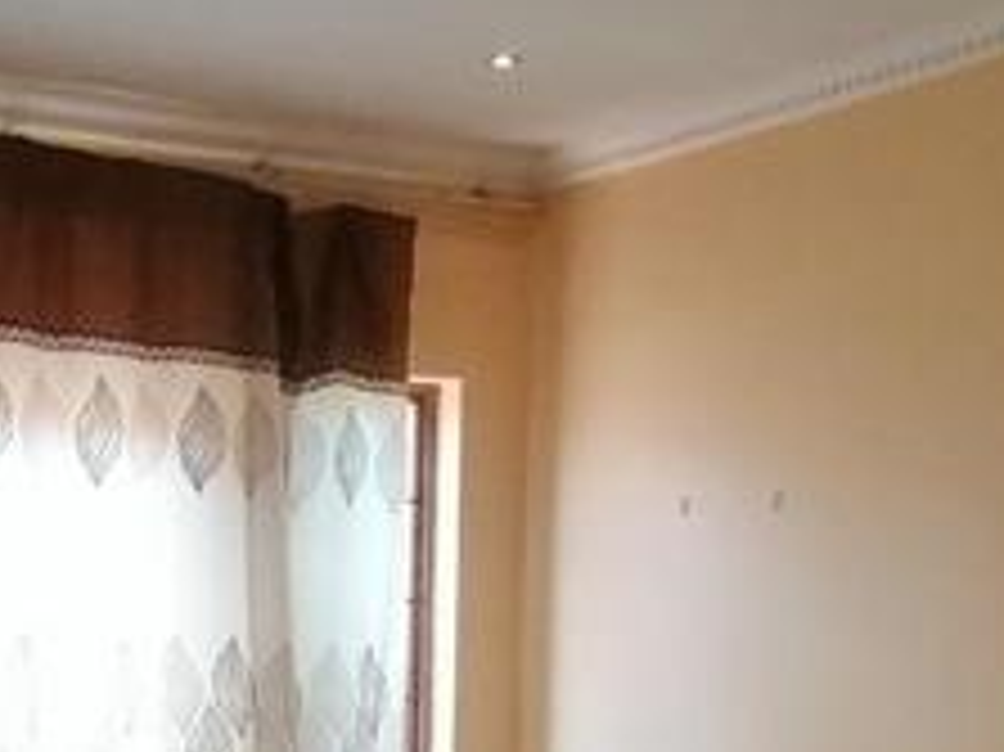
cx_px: 203
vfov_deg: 21.9
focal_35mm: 61
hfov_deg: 30.9
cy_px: 941
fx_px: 1768
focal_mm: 1.78
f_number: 2.4
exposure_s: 1/100
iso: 200
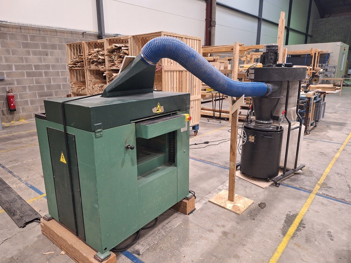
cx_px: 176
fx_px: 233
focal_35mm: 23
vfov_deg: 58.9
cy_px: 132
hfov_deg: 73.9
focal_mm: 5.54
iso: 250
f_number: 1.8
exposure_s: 1/33
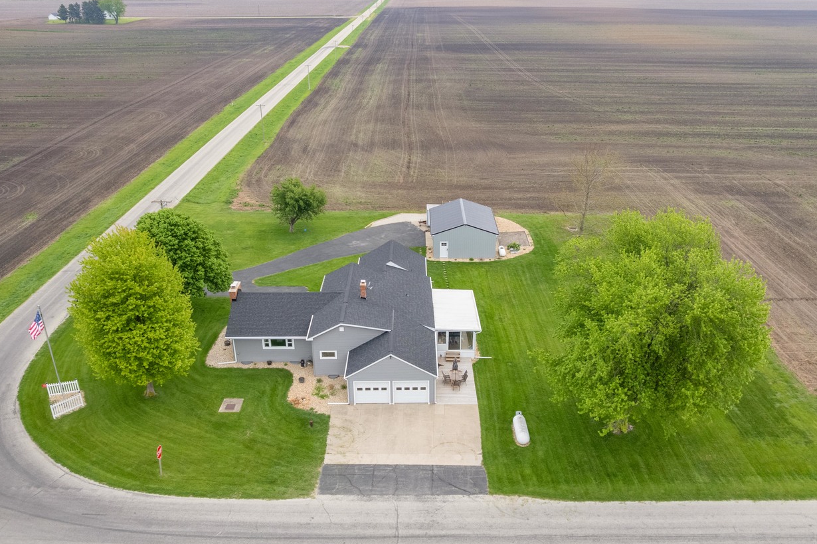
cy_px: 296
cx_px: 406
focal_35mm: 29
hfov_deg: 63.7
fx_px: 658
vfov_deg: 44.9
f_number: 2.8
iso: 150
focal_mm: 8.38
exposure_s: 1/1250
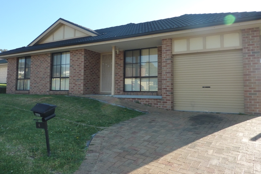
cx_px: 119
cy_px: 77
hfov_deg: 63.5
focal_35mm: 29
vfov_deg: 44.9
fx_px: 210
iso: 125
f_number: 4
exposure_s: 1/250
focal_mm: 4.1
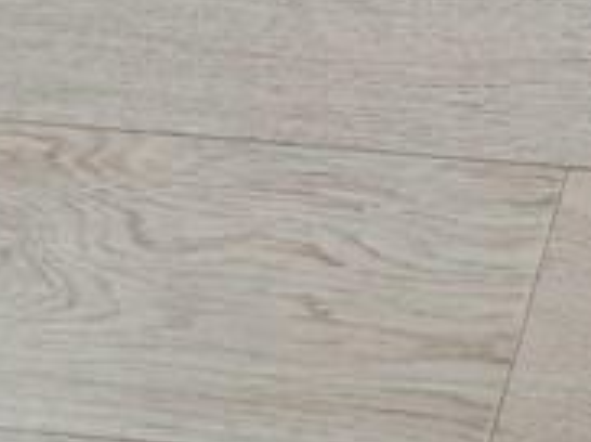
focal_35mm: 119
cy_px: -483
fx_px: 2029
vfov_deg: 11.1
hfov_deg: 13.5
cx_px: 1270
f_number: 1.8
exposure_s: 1/60
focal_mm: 5.23
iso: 160
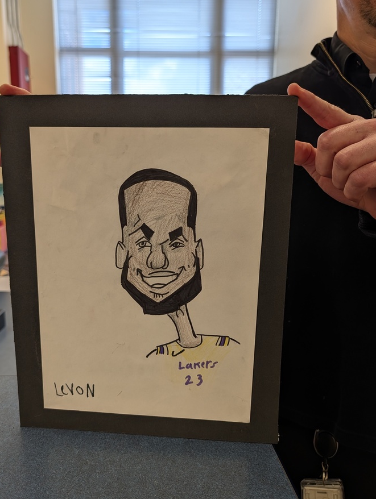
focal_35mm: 28
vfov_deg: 63.4
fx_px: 405
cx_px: 159
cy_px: 240
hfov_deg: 49.7
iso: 44
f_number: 1.68
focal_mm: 6.9
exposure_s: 1/60
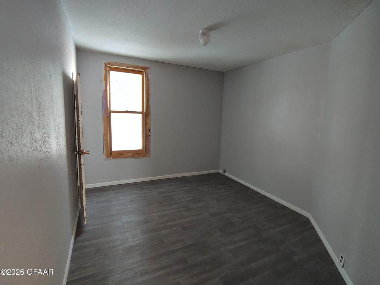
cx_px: 190
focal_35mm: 16
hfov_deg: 94.5
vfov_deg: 78.1
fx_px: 176
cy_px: 142
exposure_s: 1/17
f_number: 1.9
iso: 350
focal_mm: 2.18
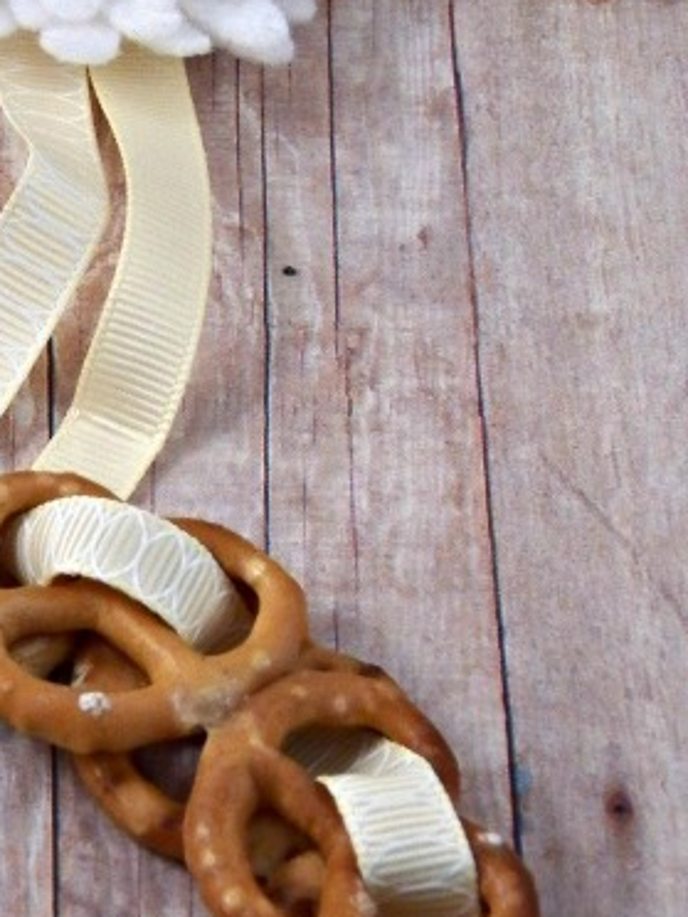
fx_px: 5088
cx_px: -17
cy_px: 530
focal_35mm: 192
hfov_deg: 7.7
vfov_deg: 10.3
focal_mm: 15.2
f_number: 3.6
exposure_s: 1/40
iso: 320
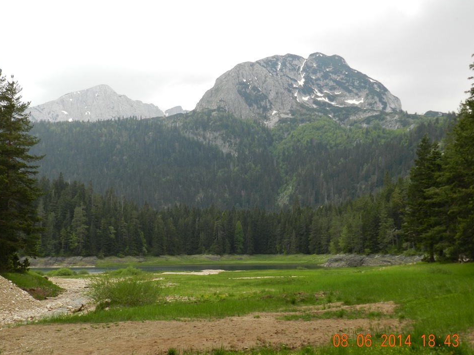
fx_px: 561
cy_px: 189
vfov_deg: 35.1
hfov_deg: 45.8
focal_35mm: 41
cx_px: 234
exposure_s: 1/250
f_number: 4
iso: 160
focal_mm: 6.7
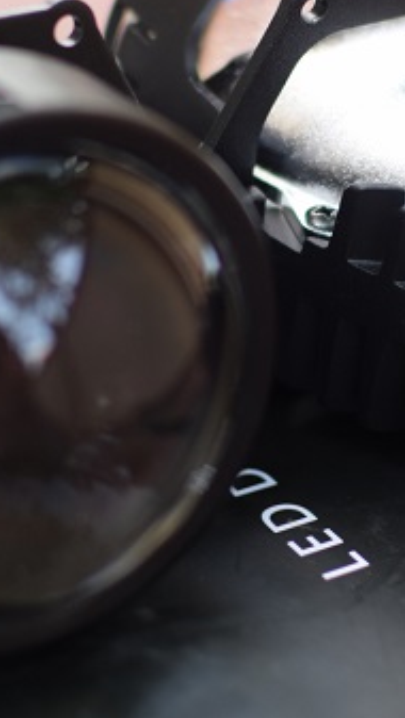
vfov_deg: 18.7
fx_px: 2174
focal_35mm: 114
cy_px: 226
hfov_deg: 10.6
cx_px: 241
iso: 250
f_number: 1.8
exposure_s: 1/60
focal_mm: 35
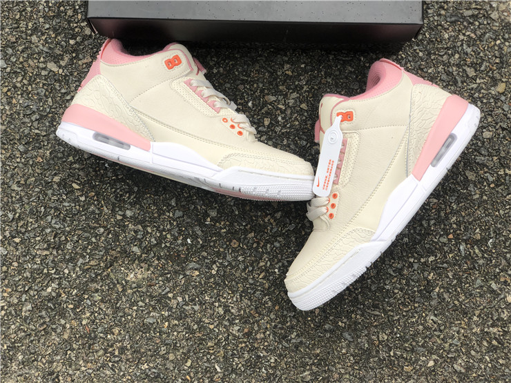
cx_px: 256
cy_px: 192
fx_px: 768
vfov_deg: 28.0
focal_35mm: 52
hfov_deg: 36.8
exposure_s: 1/200
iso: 16
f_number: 2.4
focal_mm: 6
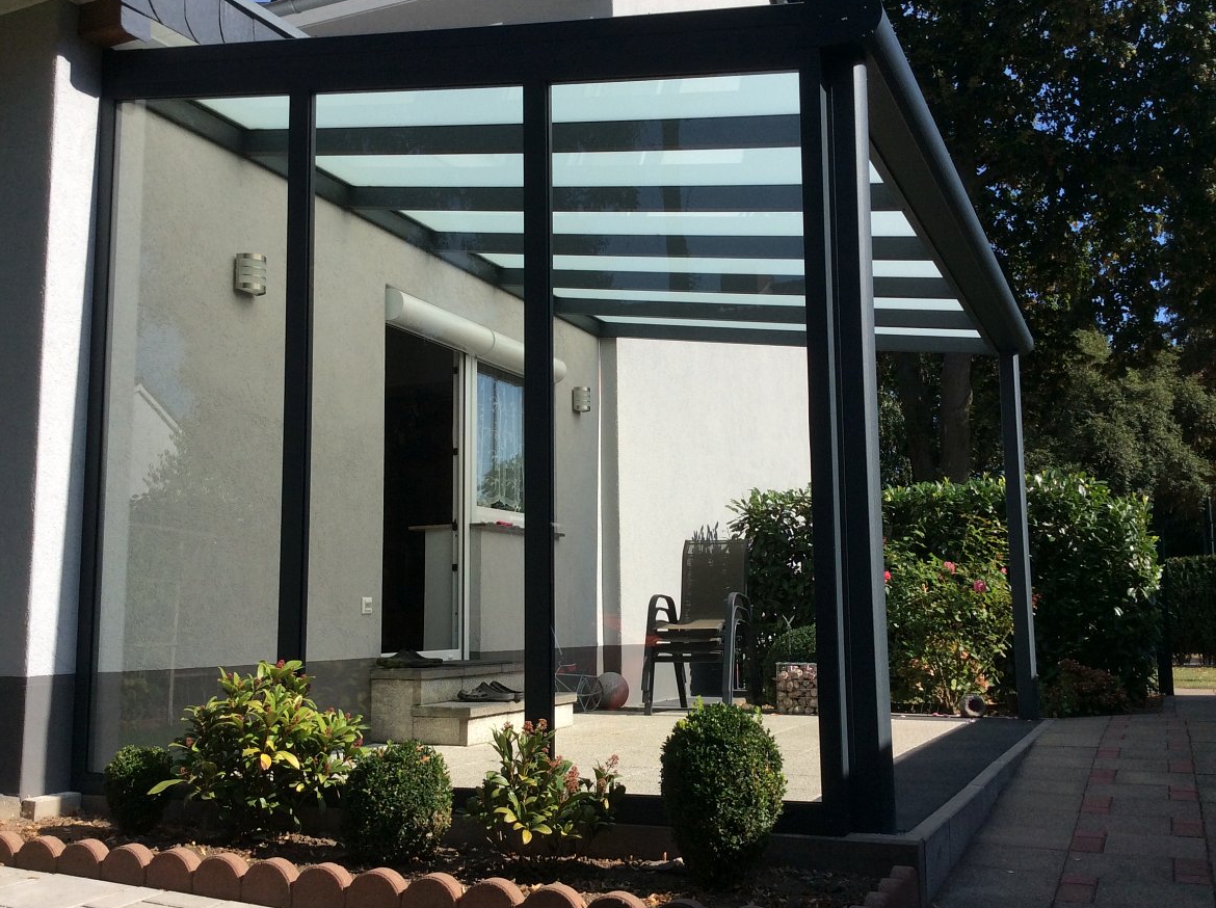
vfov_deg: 40.6
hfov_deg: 52.7
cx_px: 633
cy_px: 468
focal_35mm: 35
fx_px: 1228
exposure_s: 1/1144
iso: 32
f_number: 2.4
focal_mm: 3.3
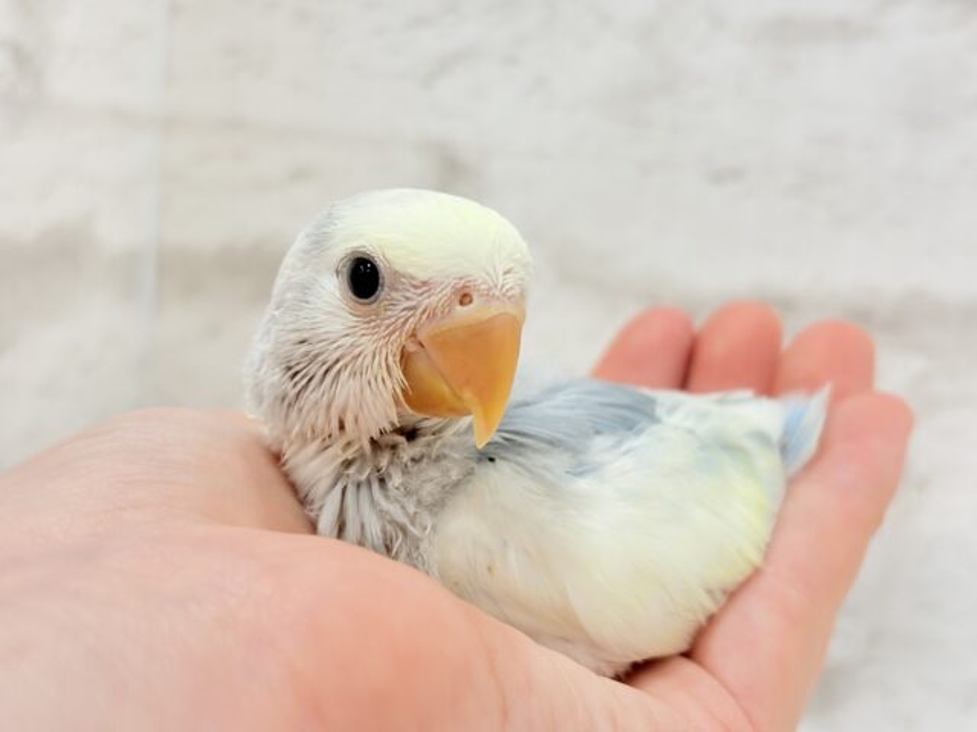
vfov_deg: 28.0
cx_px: 488
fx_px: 1468
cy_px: 366
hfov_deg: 36.8
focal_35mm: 52
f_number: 1.6
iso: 50
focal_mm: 5.96
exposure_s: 1/50
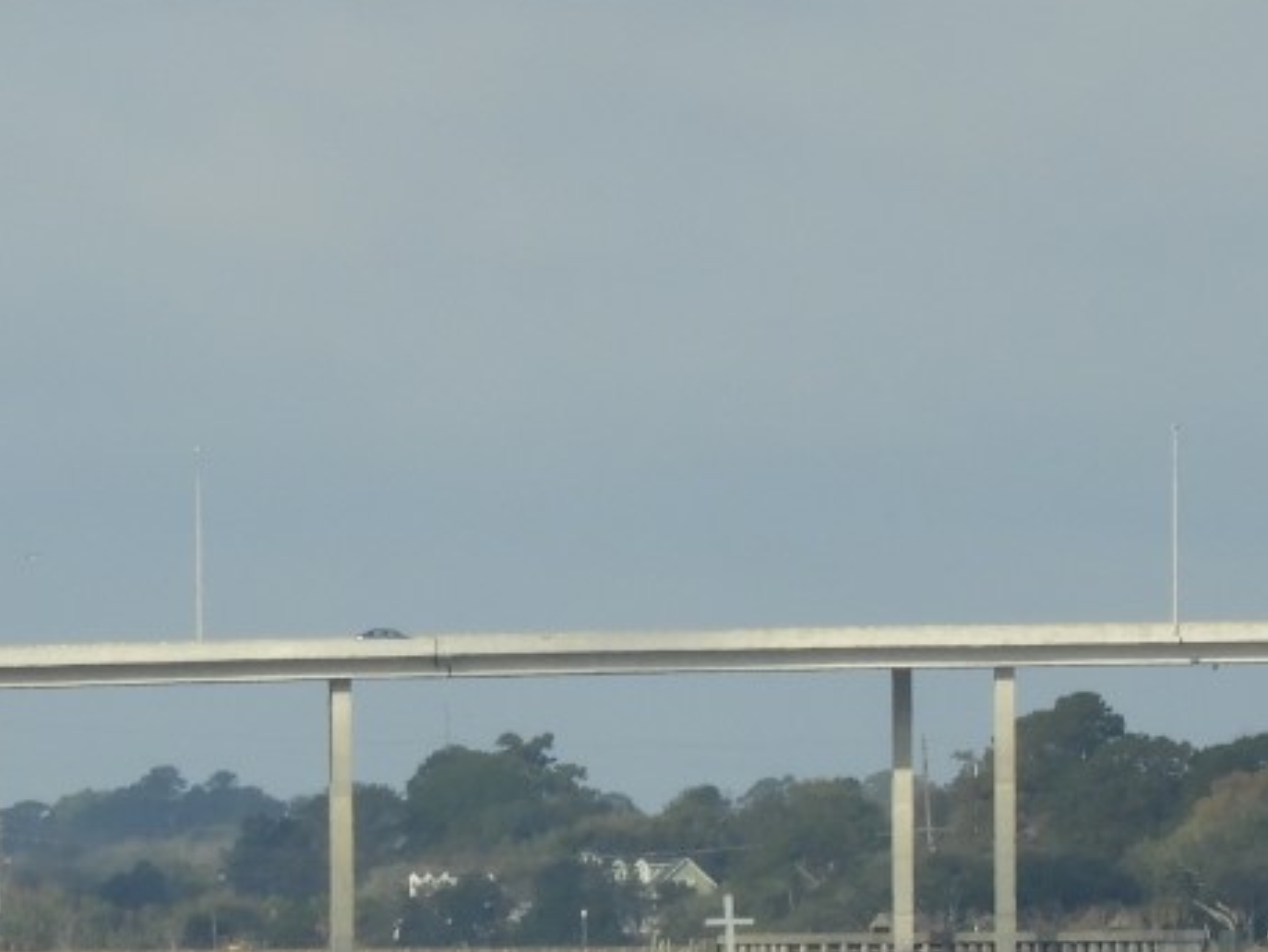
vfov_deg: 1.4
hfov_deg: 1.9
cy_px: 656
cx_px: 36
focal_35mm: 1037
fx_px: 38006
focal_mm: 59.1
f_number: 5.5
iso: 100
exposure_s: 1/640
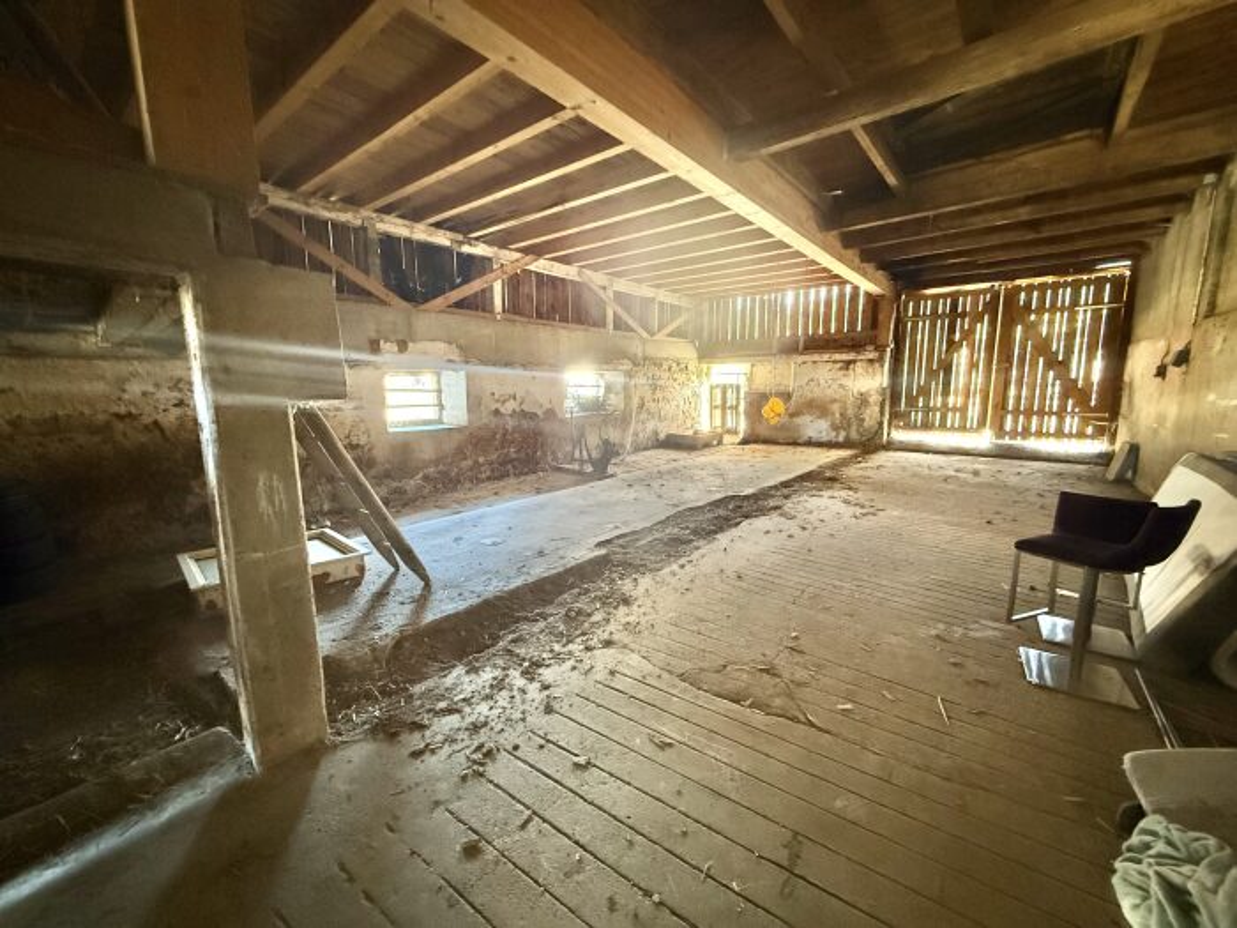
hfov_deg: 102.1
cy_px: 464
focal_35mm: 14
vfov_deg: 85.7
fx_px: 500
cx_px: 618
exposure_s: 1/55
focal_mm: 2.22
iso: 1600
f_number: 2.2
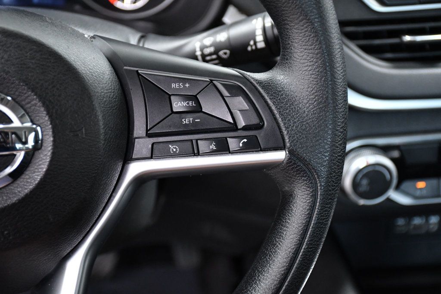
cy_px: 147
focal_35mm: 72
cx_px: 220
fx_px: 882
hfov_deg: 28.1
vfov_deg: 18.9
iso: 2500
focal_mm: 48
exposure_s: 1/80
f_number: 4.5
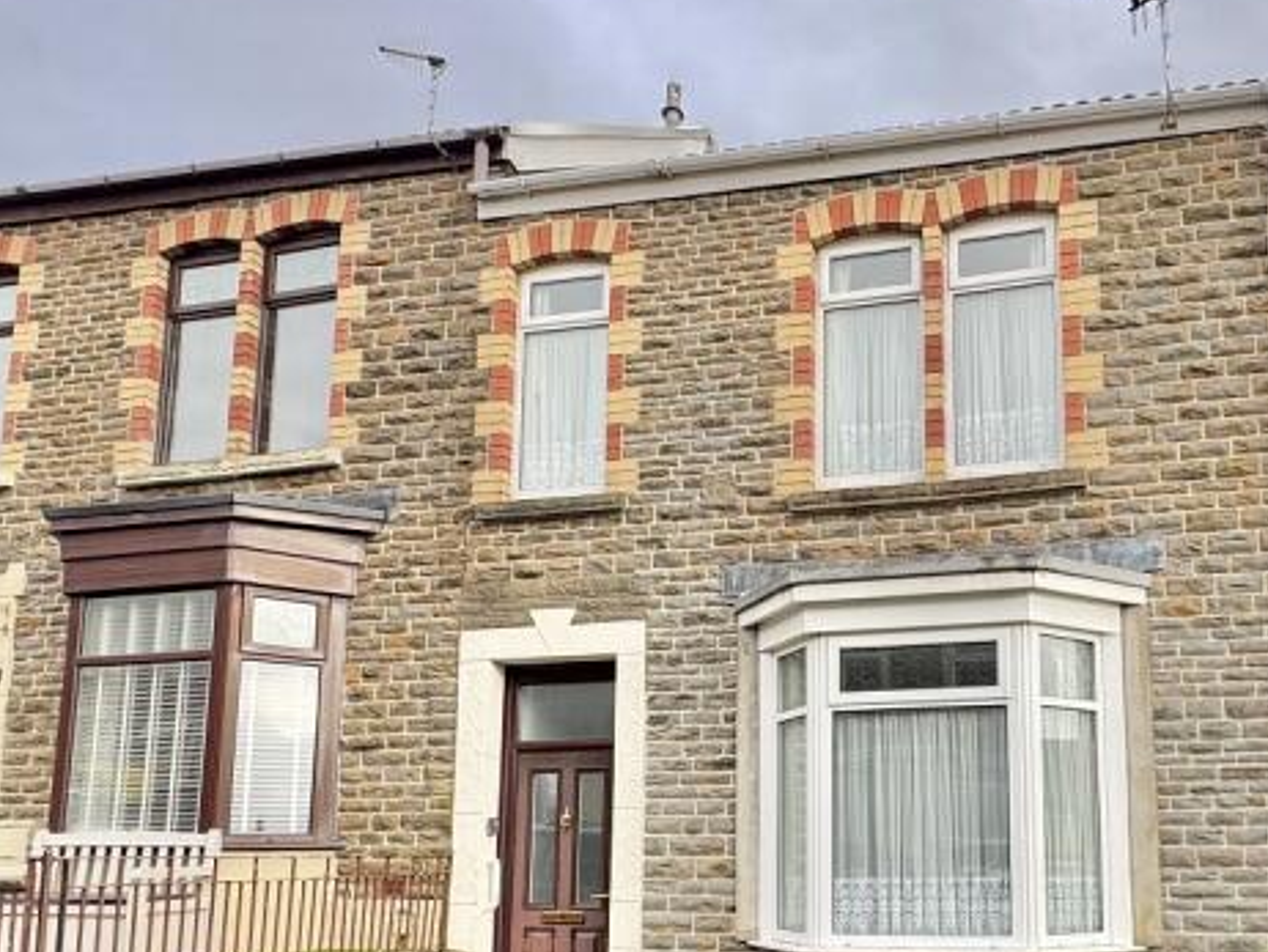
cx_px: 873
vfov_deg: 44.1
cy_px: 705
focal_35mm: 31
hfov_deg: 56.7
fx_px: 1136
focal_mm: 2.22
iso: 40
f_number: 2.2
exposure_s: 1/273
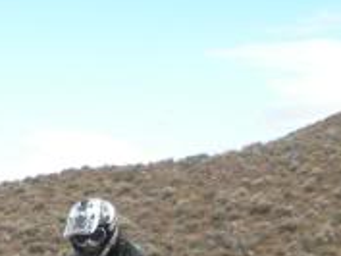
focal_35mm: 167
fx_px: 1646
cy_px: 472
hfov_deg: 11.8
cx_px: 50
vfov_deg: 8.5
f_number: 3.5
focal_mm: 6.6
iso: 90
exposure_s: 1/456
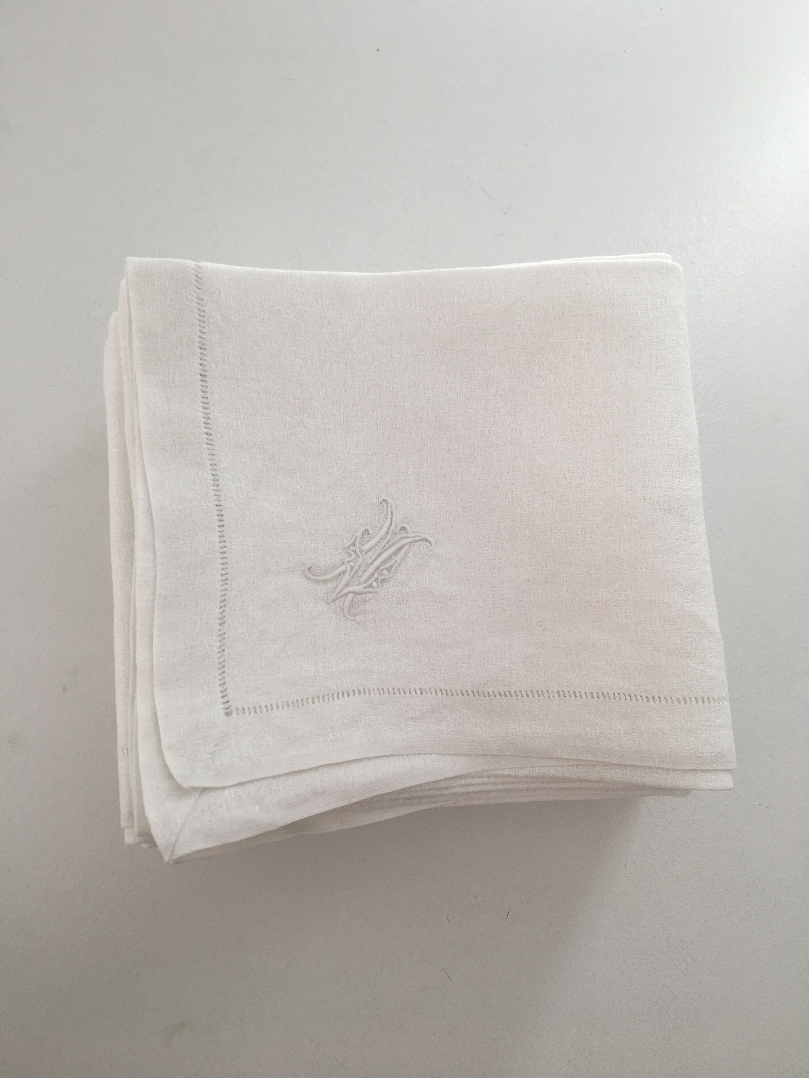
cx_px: 404
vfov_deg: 61.7
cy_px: 539
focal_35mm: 29
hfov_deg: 48.2
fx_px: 904
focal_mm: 4.15
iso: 25
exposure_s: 1/50
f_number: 2.2
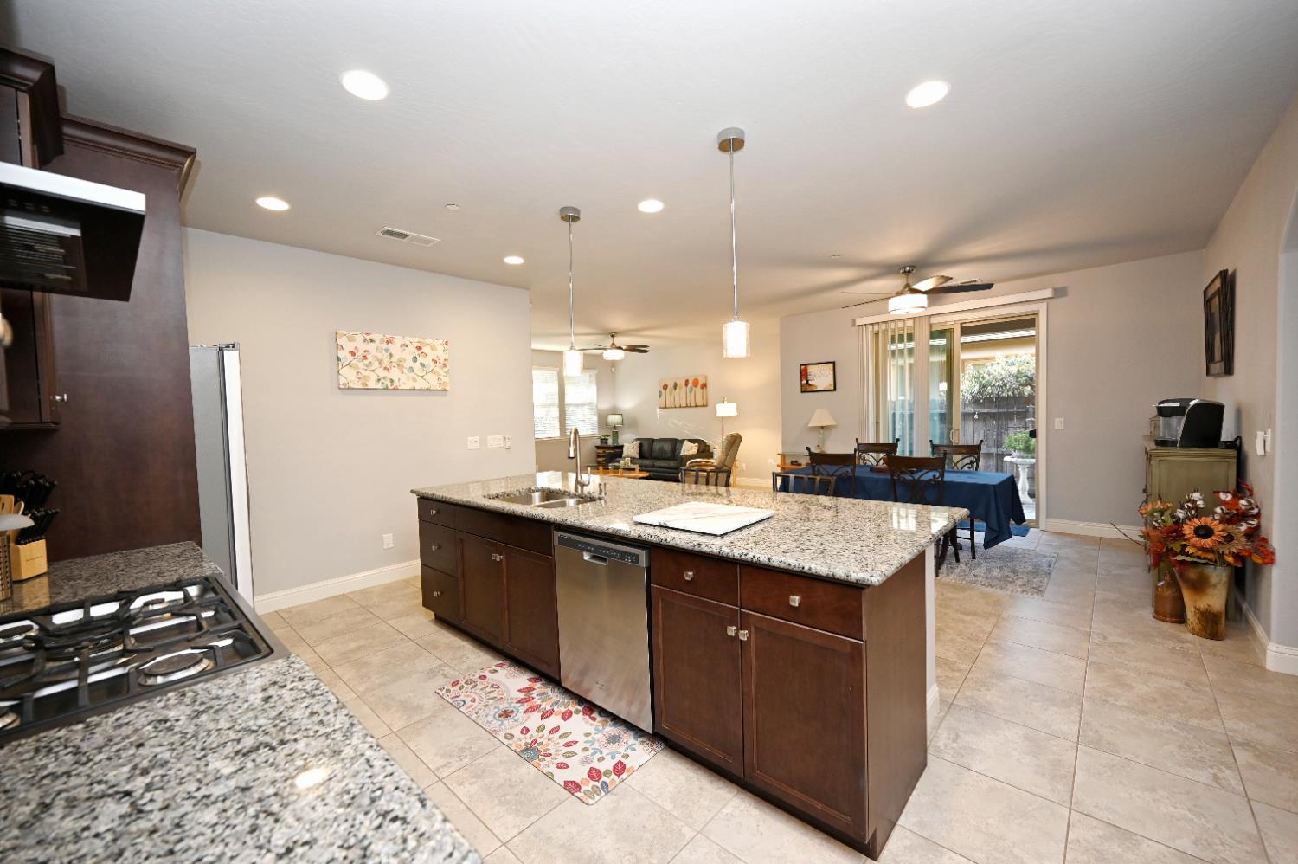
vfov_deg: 81.1
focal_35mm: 14
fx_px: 504
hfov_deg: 104.3
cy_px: 432
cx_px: 649
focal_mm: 14
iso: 560
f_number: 4
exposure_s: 1/60
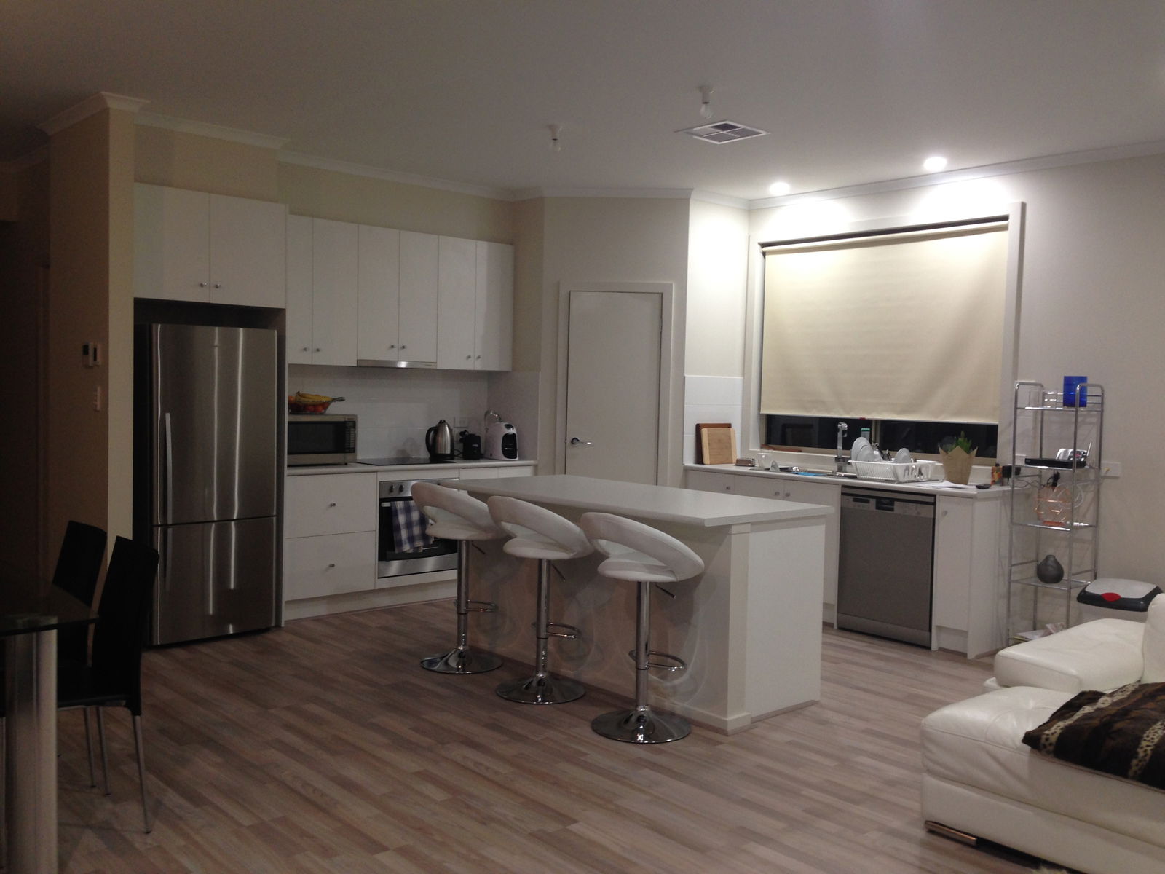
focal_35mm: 33
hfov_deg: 55.4
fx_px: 1111
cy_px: 437
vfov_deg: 42.9
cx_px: 582
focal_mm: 4.12
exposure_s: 1/20
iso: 80
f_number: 2.4
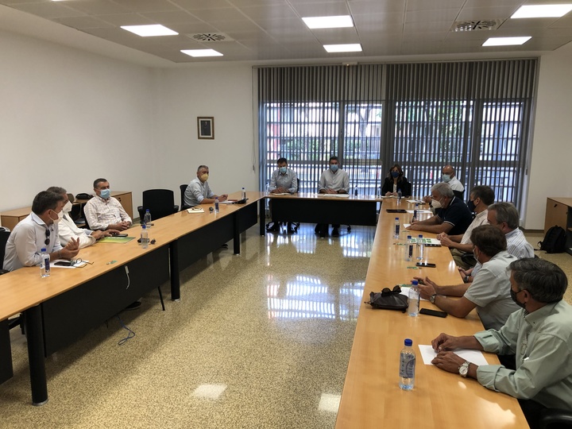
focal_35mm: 28
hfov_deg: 63.4
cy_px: 214
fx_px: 463
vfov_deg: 49.7
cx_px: 286
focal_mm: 3.99
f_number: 1.8
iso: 25
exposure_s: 1/33
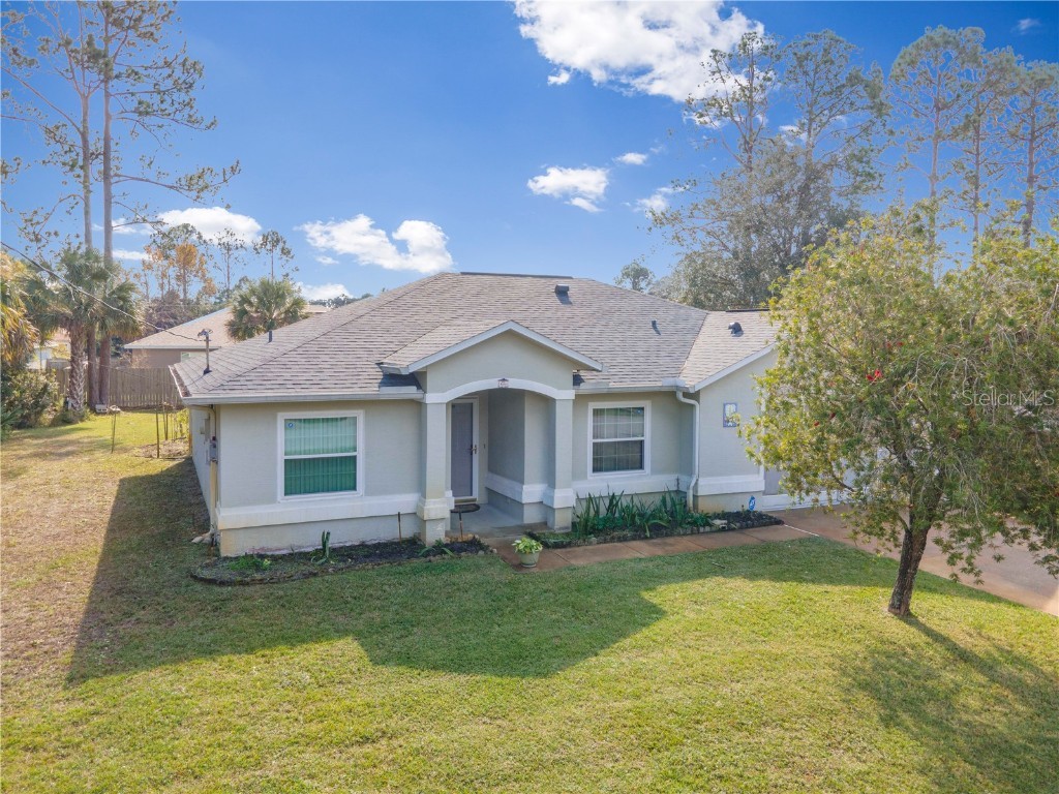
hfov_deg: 71.6
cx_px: 530
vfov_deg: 56.8
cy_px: 397
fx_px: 734
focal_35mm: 24
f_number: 2.8
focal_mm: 4.5
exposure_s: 1/160
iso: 100
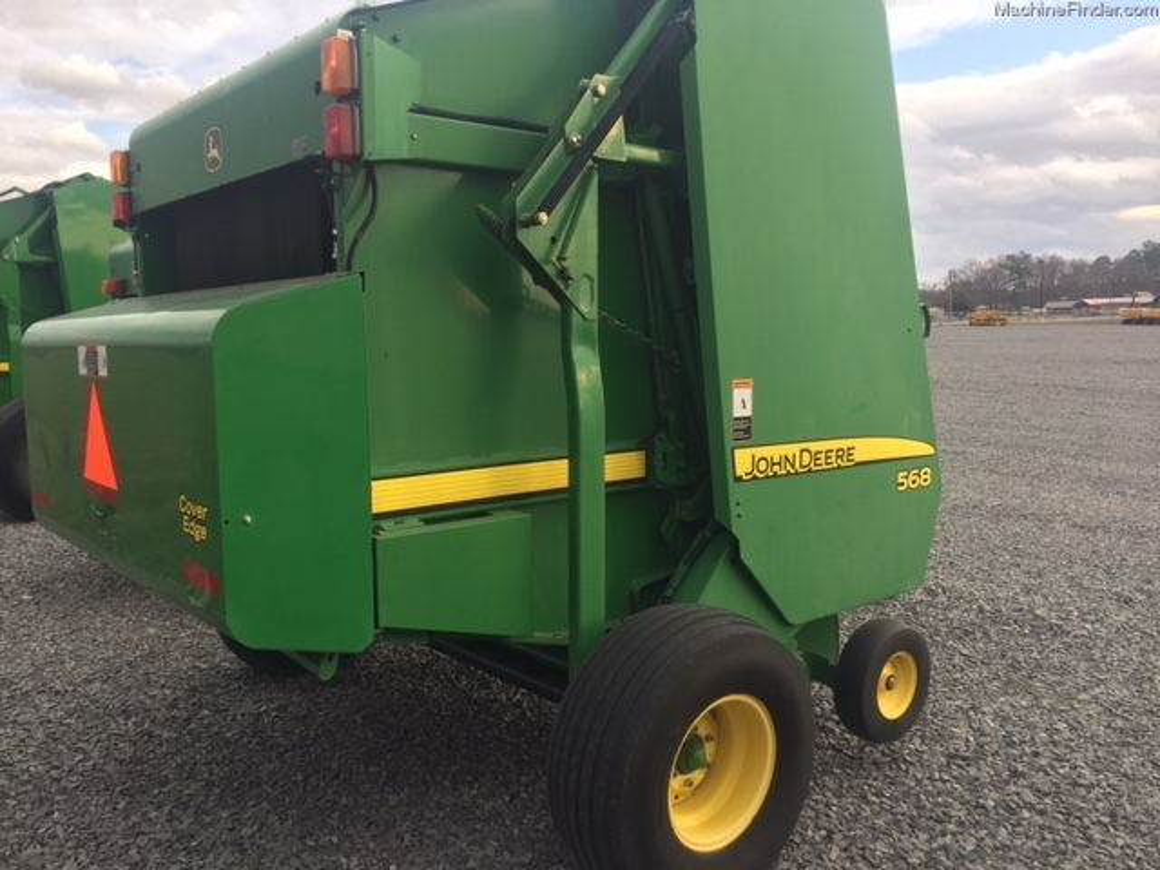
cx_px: 580
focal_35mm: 29
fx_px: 972
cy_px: 435
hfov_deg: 61.7
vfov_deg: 48.2
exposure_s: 1/377
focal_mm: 4.15
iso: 32
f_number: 2.2
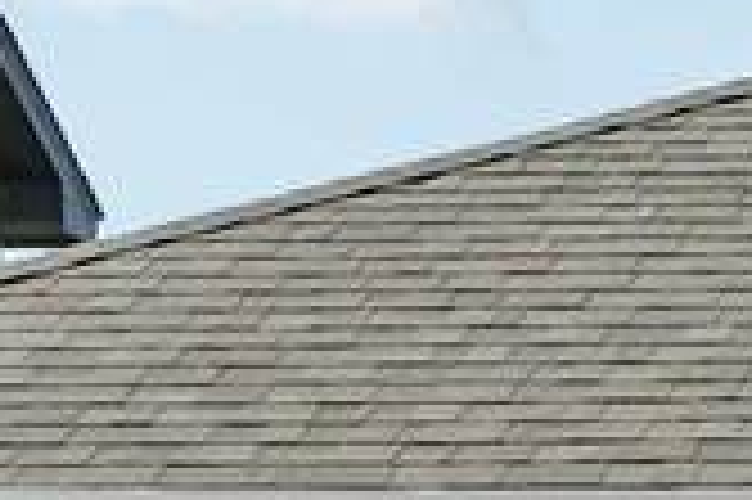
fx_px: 5280
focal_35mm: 253
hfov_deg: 7.6
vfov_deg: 5.3
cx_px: 1788
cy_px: 1016
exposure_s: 1/1600
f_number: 8
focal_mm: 22
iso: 400
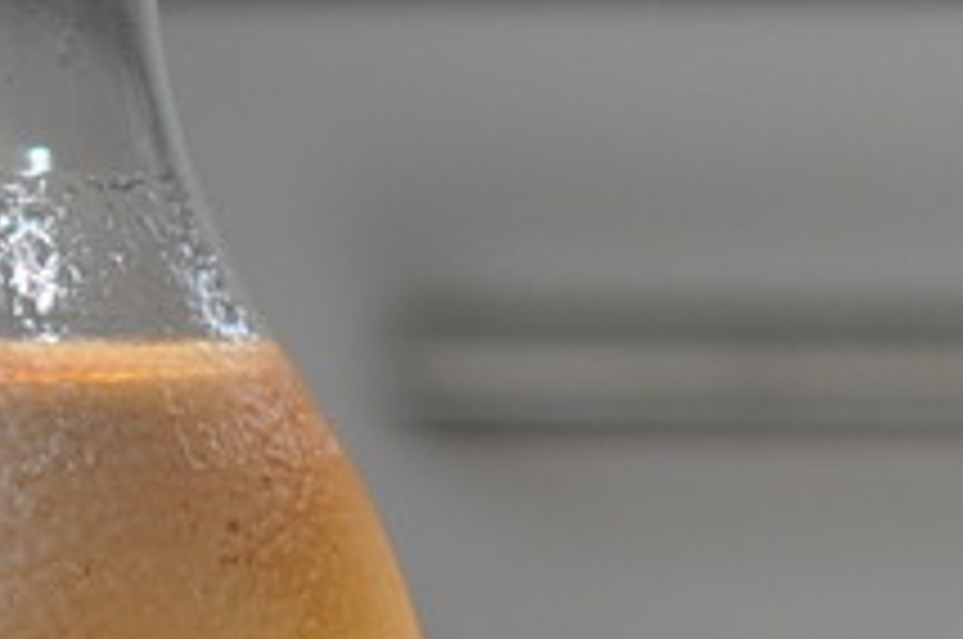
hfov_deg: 4.6
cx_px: 842
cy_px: 1246
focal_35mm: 448
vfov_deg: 3.0
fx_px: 11966
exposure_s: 1/320
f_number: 3.5
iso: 200
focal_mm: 50
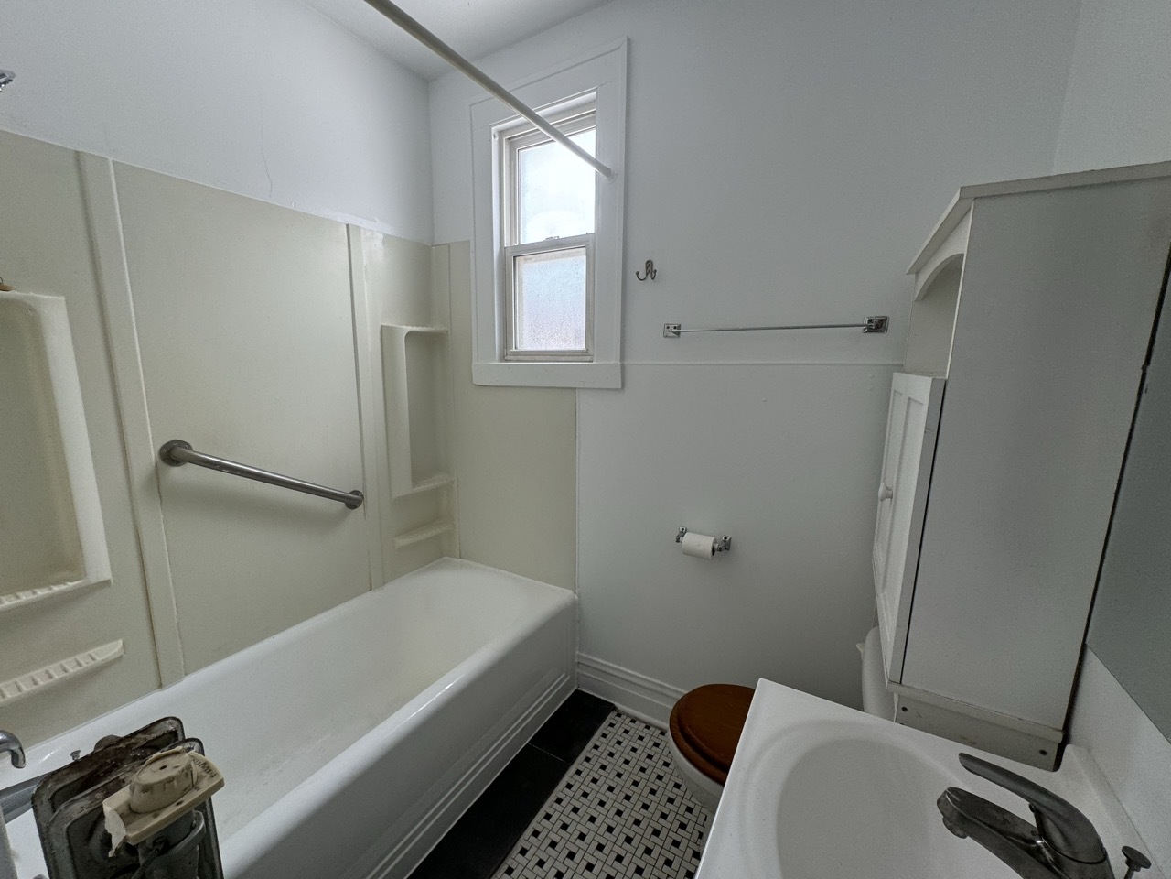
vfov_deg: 85.7
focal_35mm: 14
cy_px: 440
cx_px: 586
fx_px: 474
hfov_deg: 102.1
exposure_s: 1/99
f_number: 2.2
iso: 100
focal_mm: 2.22
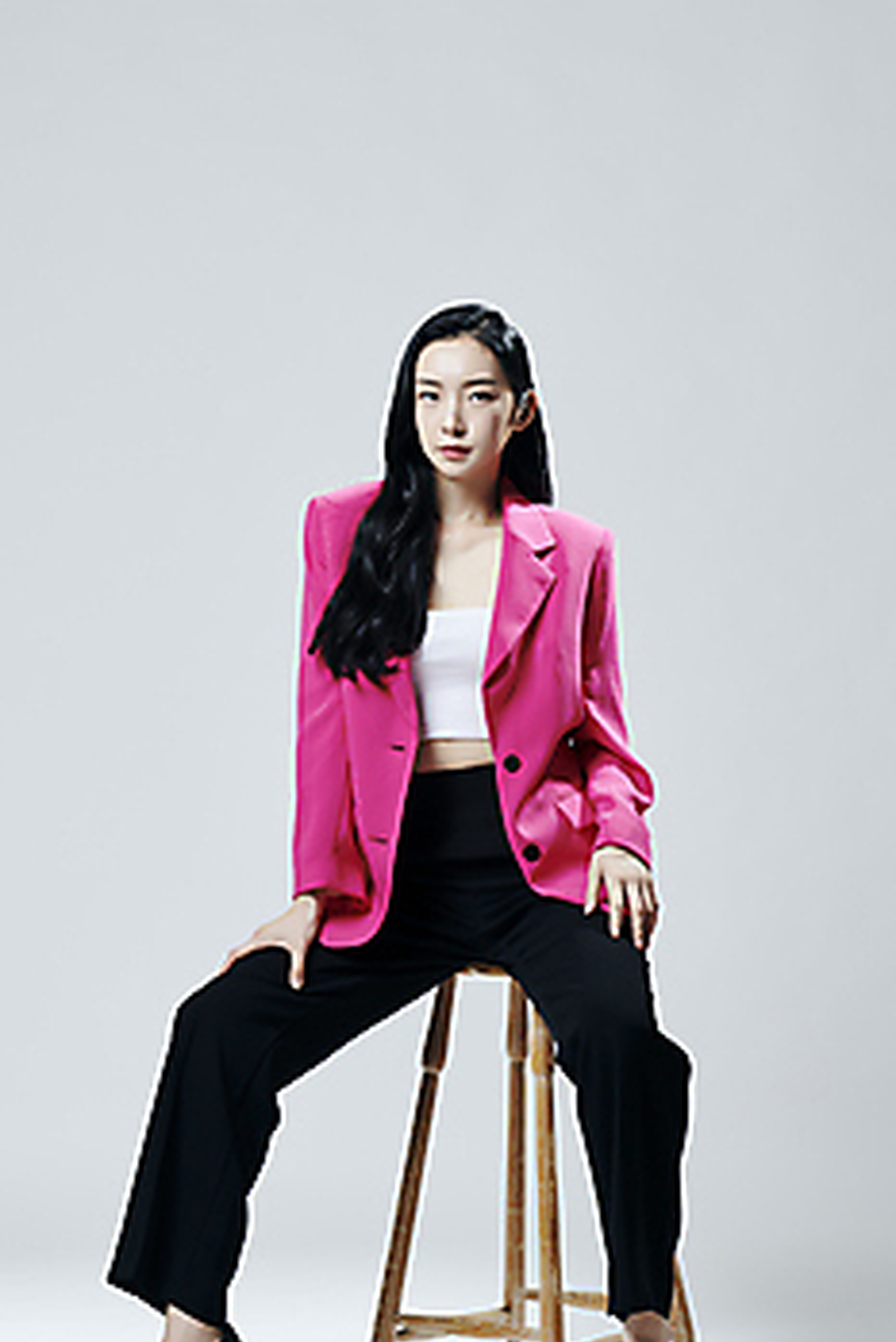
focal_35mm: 94
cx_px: 421
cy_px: 750
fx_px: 3506
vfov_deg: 21.7
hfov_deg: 14.6
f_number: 8
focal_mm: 82
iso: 200
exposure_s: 1/125
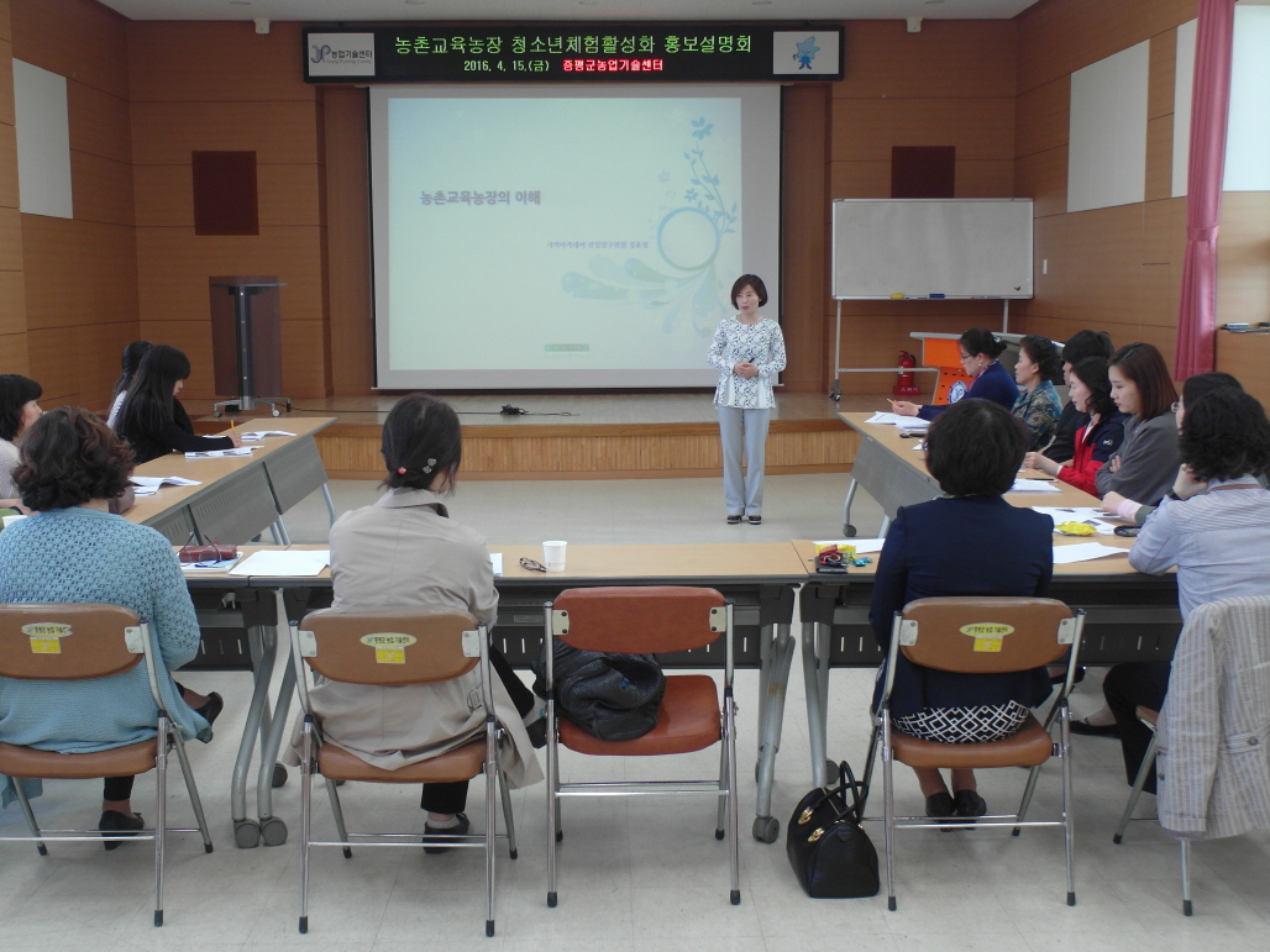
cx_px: 635
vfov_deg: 35.1
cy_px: 476
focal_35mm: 41
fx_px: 1504
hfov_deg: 45.8
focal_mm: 8.9
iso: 160
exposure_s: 1/45
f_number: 3
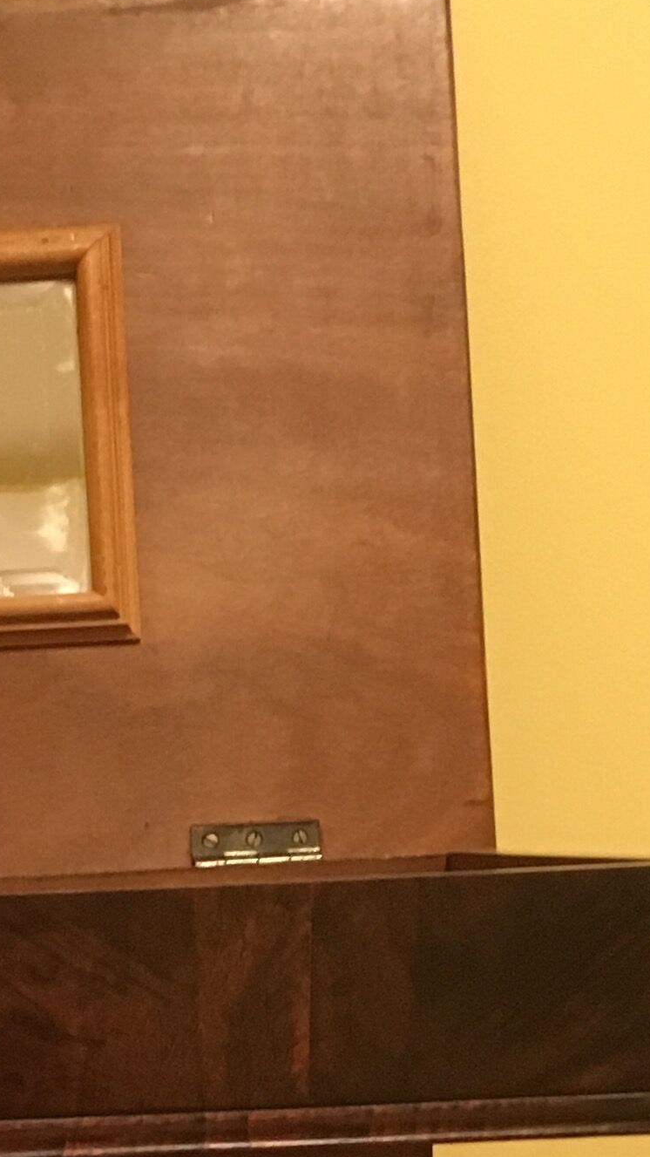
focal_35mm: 96
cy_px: 1368
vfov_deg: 20.8
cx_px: -223
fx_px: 2943
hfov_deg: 12.2
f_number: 2.2
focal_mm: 4.15
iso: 200
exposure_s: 1/17
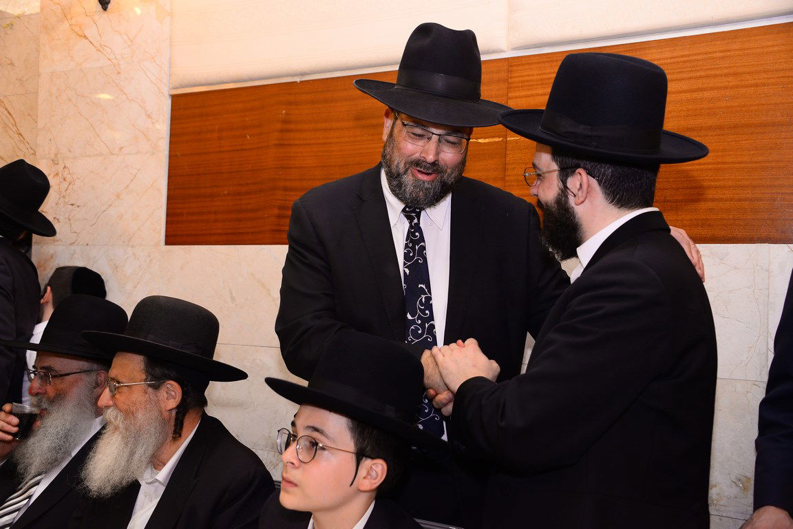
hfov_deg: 46.4
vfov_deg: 31.9
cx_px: 396
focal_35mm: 42
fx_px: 925
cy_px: 264
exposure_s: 1/125
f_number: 5.6
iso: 1250
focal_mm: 42
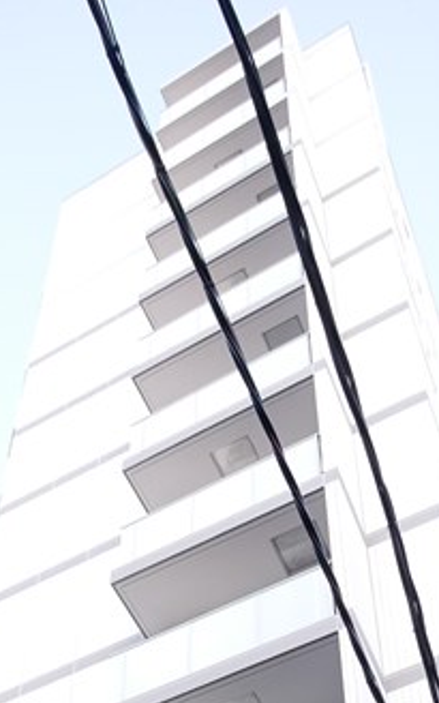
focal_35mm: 53
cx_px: 195
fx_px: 1015
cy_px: 1012
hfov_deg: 24.4
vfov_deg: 28.0
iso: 200
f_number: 4
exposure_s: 1/125
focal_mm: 8
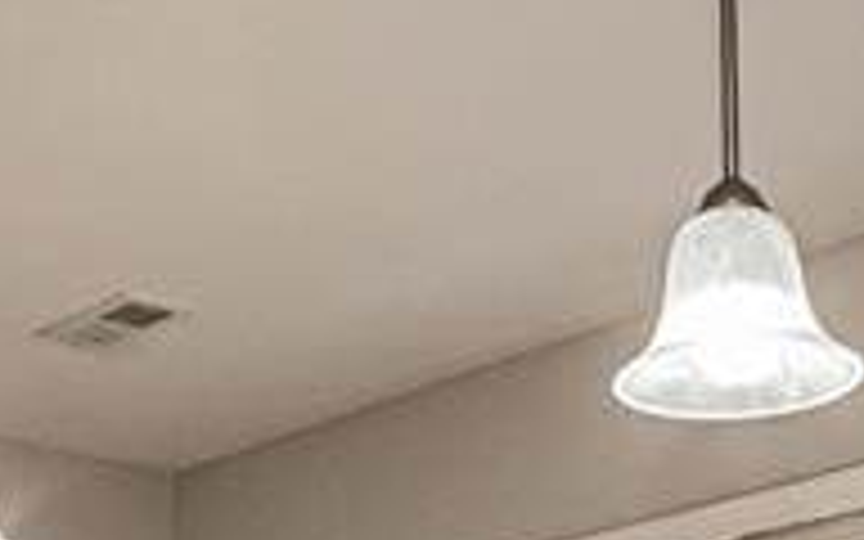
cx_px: 634
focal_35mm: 102
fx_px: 2402
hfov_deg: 20.3
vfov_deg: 10.7
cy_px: 1366
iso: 640
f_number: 10
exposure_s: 1/60
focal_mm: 10
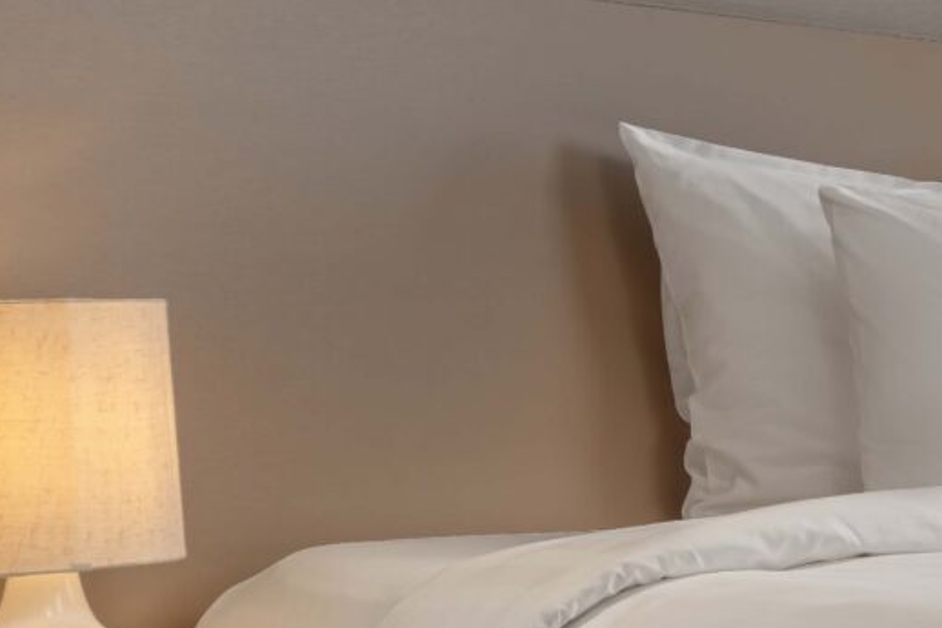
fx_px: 2197
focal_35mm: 84
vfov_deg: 16.2
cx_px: 2144
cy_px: 330
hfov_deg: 15.6
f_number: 11
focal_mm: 17
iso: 100
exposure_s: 1/20
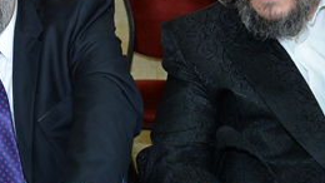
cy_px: 14
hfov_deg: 18.5
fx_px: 973
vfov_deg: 10.6
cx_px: 6
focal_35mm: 113
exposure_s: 1/200
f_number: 4
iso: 1000
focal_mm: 35
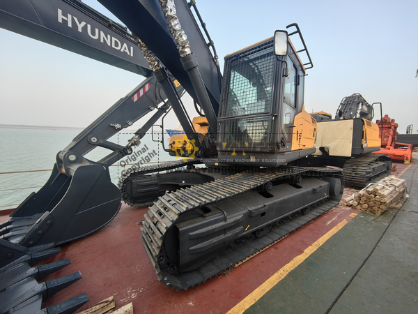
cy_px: 157
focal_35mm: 13
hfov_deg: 106.2
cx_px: 209
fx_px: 157
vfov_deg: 89.9
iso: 50
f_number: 2.2
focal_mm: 1.95
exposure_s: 1/214
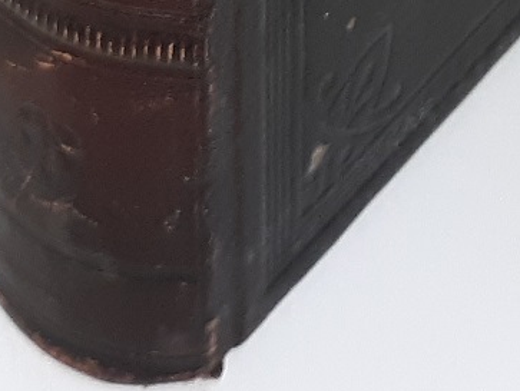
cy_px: -647
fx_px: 2391
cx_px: 361
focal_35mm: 159
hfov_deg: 12.4
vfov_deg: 8.3
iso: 64
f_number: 1.7
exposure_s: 1/100
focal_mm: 3.7
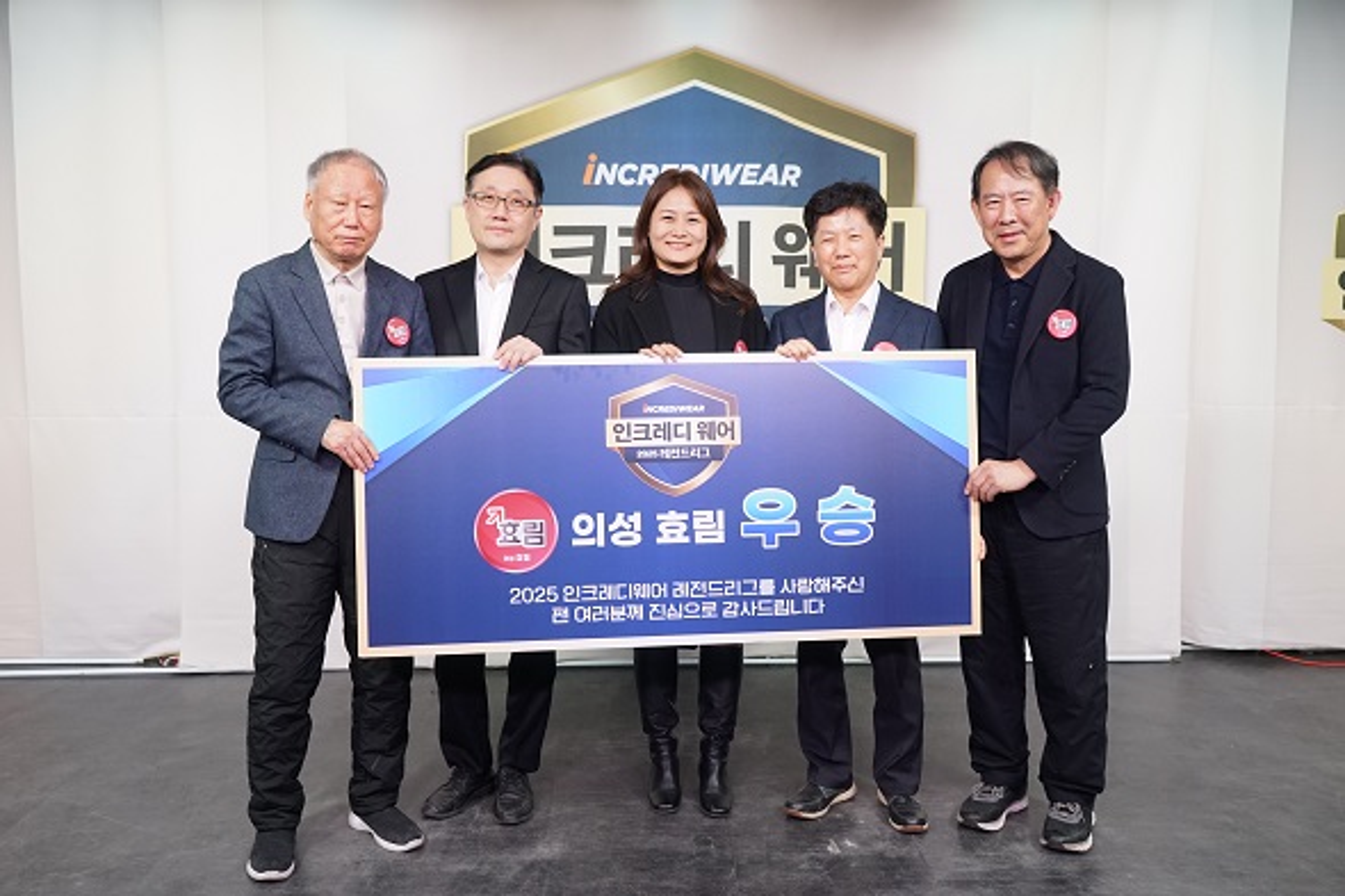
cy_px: 448
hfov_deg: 60.3
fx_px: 1158
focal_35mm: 31
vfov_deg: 42.3
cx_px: 672
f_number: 4
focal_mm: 31
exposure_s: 1/60
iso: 800
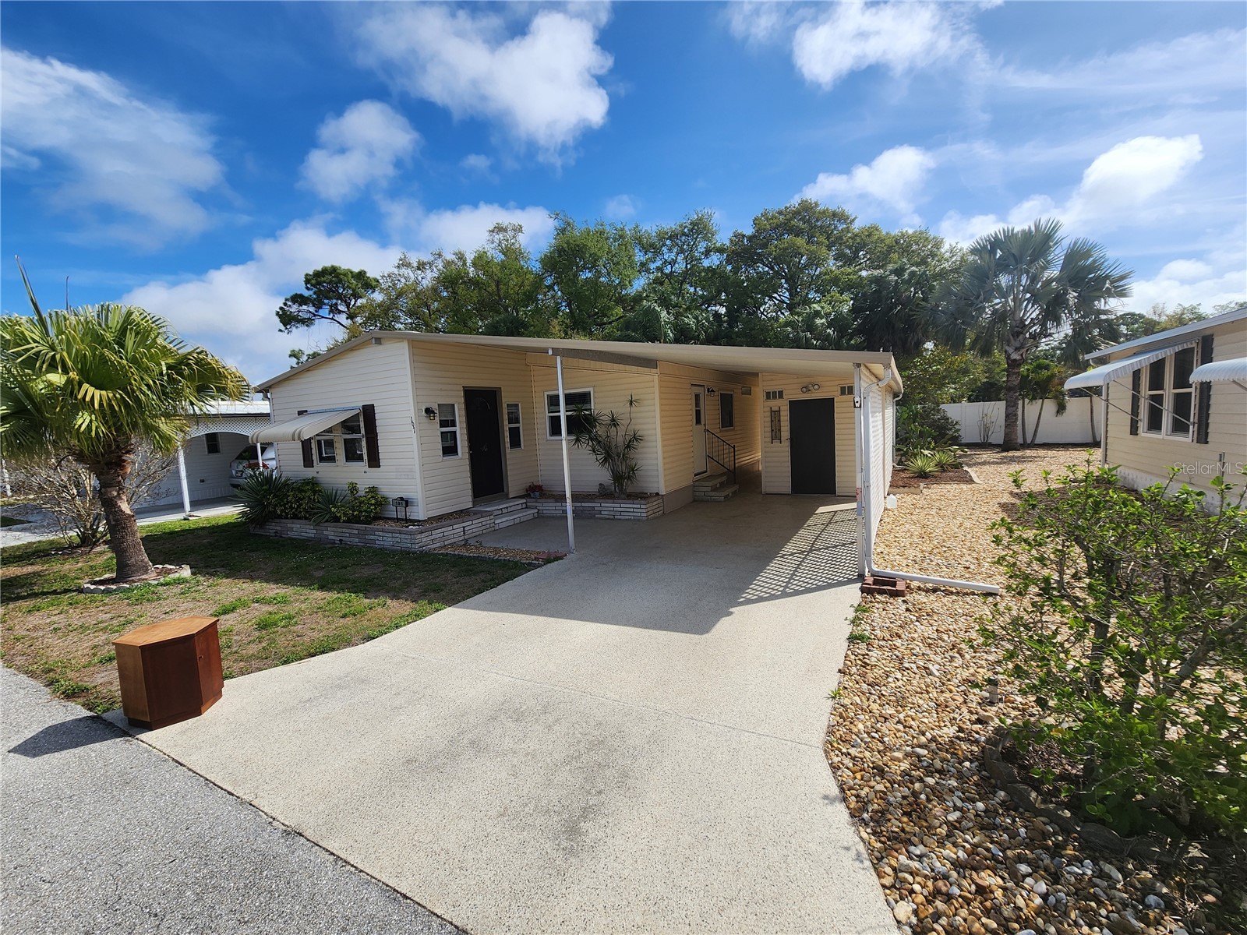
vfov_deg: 89.9
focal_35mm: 13
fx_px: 468
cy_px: 468
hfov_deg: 106.2
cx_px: 624
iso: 50
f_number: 2.2
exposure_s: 1/2410
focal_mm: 2.2
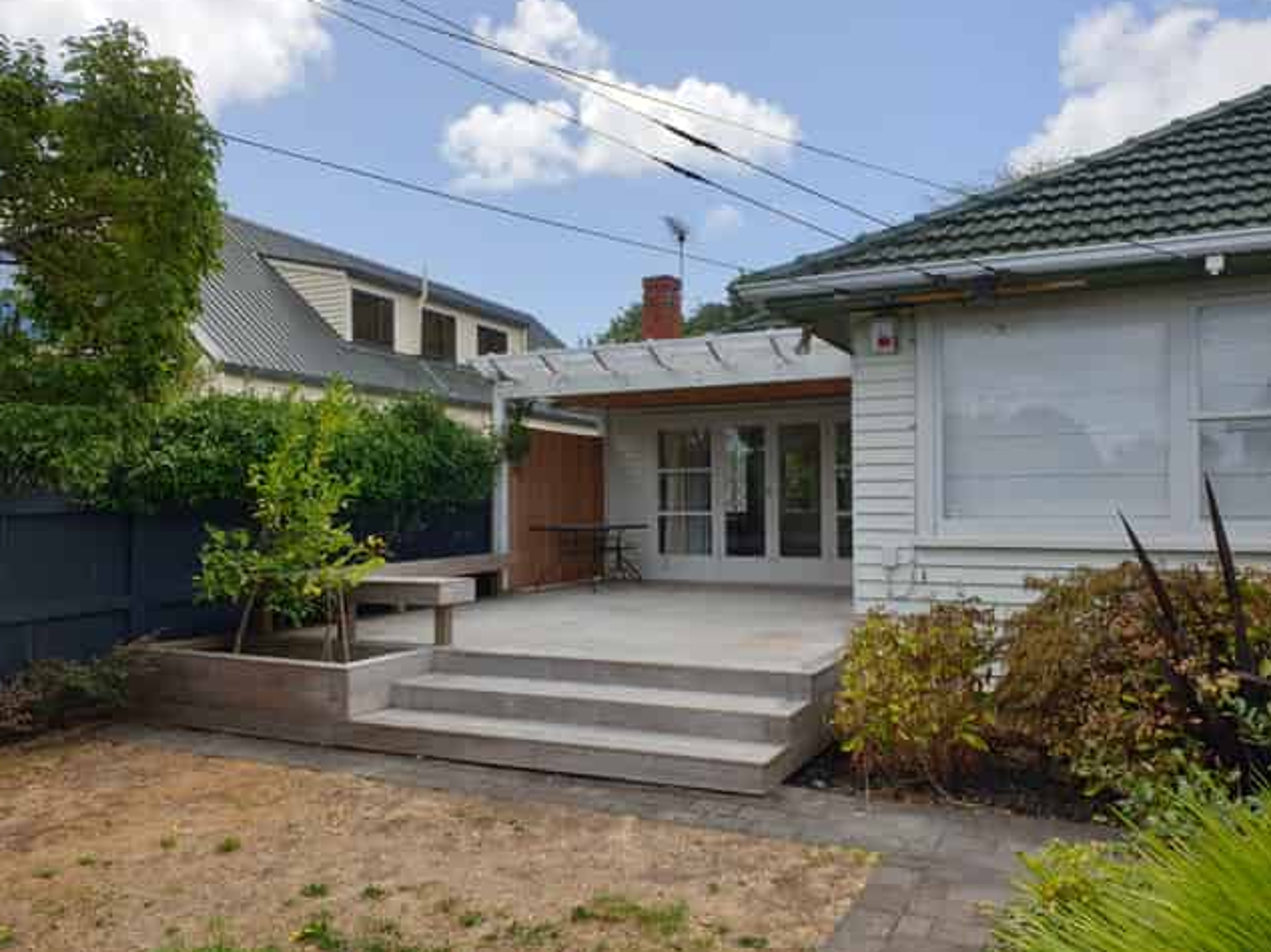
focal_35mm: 27
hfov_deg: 65.3
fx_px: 991
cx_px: 627
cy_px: 480
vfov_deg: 51.3
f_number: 2.4
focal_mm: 4.3
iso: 50
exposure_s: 1/960
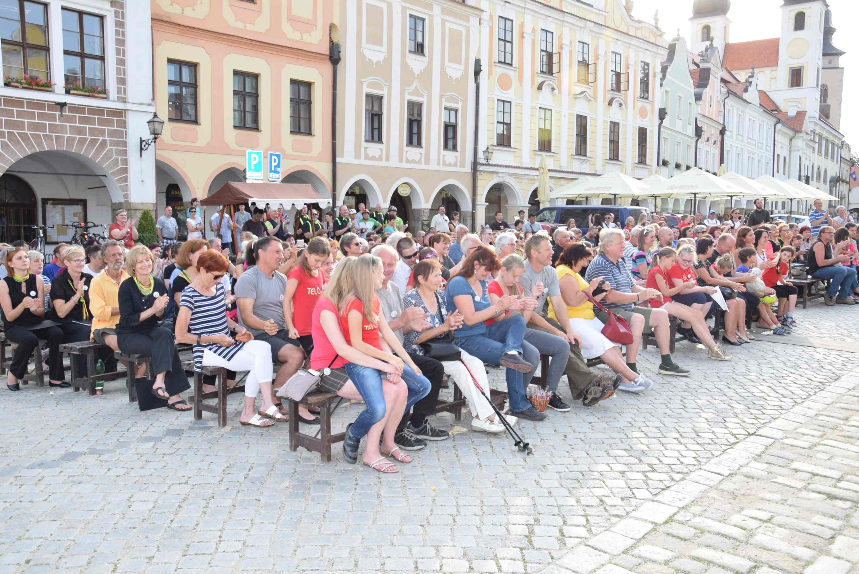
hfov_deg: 57.2
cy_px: 287
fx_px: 788
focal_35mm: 33
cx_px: 430
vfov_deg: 40.0
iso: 400
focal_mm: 22
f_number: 6.3
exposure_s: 1/200
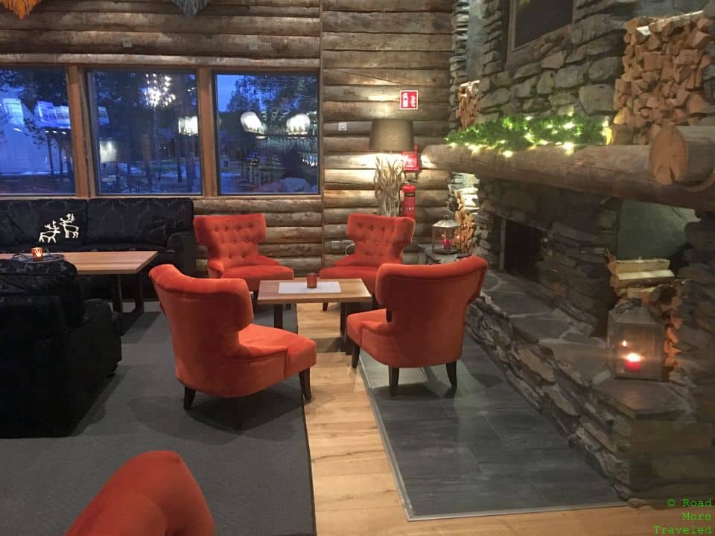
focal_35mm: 29
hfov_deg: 61.7
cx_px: 358
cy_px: 268
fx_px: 599
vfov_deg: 48.2
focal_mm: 4.15
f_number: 2.2
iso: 160
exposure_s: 1/8
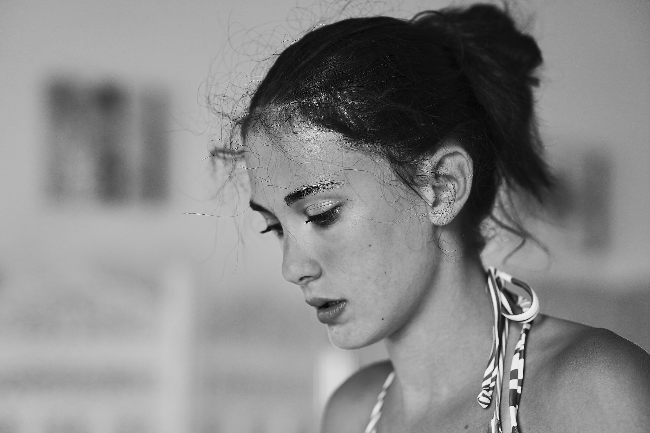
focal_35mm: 85
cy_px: 216
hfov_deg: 23.9
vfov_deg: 16.1
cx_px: 325
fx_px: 1535
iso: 1000
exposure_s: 1/125
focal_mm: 85
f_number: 2.5
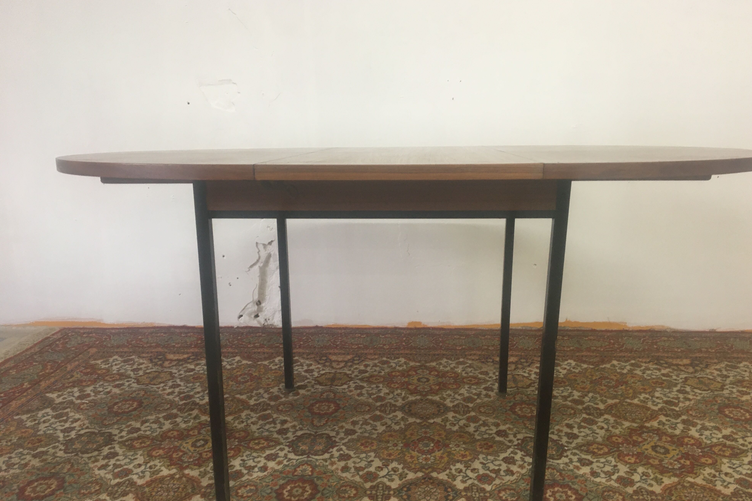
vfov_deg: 42.3
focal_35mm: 31
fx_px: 647
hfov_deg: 60.3
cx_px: 385
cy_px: 271
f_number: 2.2
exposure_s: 1/33
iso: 125
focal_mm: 4.15
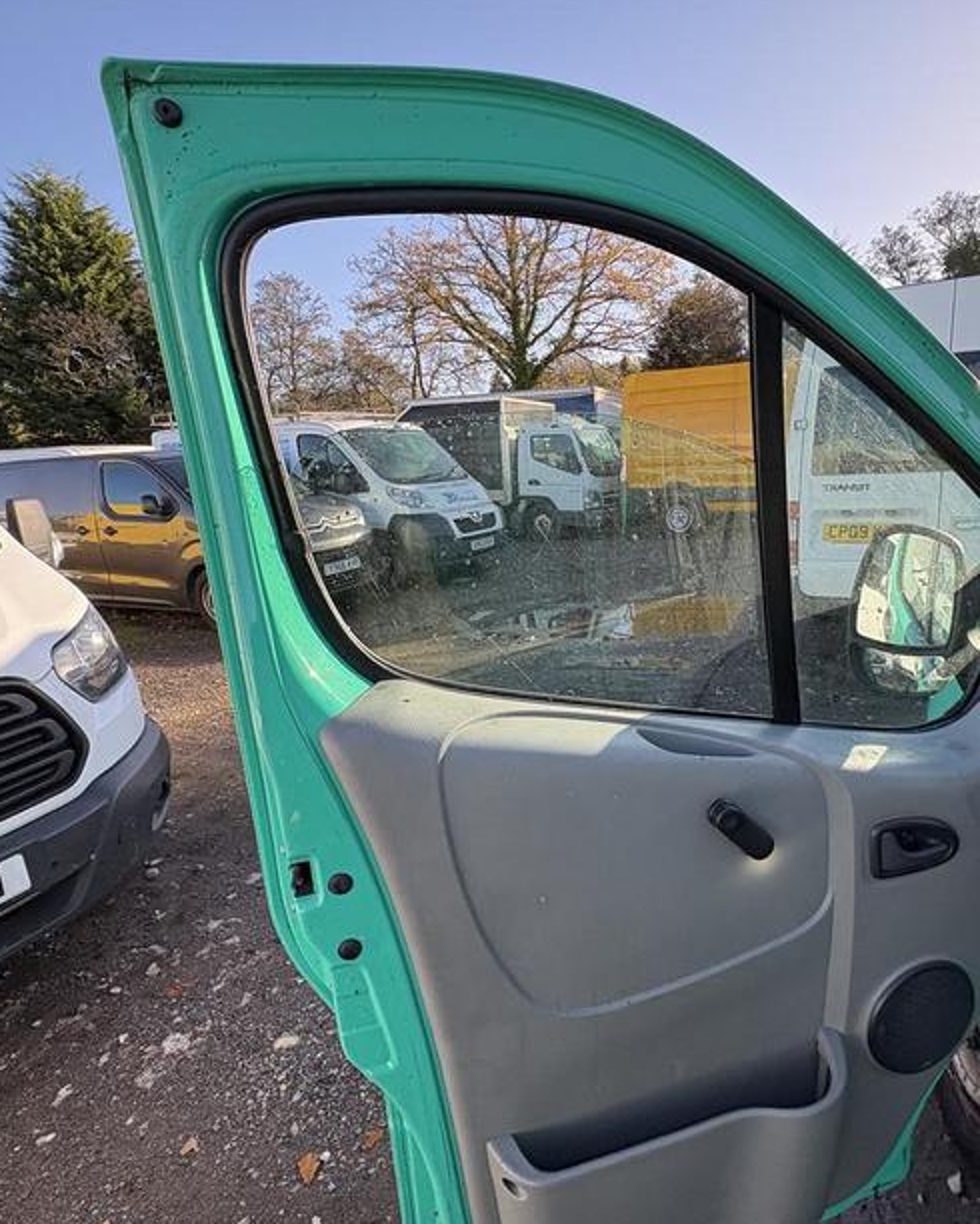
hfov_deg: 67.3
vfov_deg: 80.2
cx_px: 598
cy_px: 654
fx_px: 725
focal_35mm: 20
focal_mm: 2.22
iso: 40
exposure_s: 1/287
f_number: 2.2
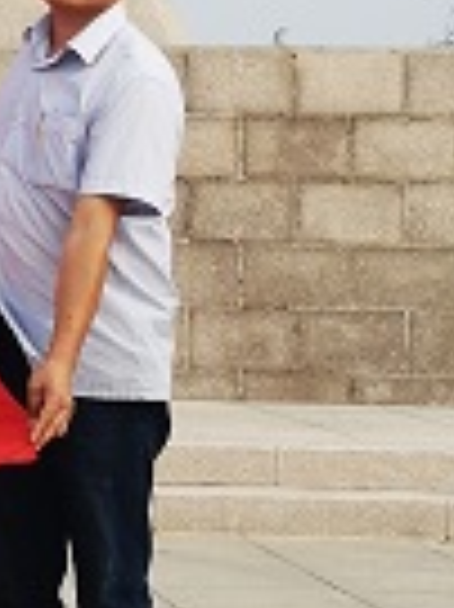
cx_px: -494
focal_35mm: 160
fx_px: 2802
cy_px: 36
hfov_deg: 8.7
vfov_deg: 12.2
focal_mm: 3.95
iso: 50
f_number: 1.8
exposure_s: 1/2016
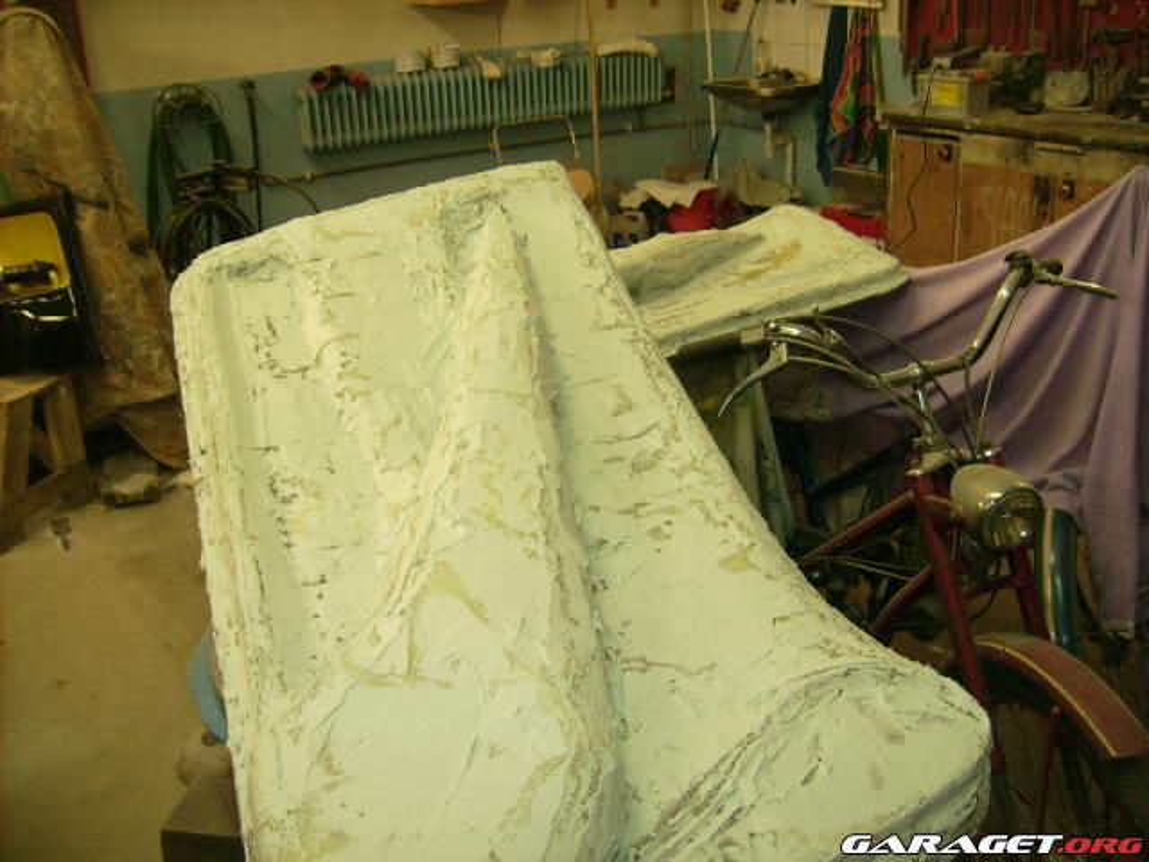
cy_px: 431
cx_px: 574
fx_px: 1162
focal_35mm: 35
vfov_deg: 40.7
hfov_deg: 52.6
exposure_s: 1/60
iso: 100
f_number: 2.8
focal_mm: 5.95
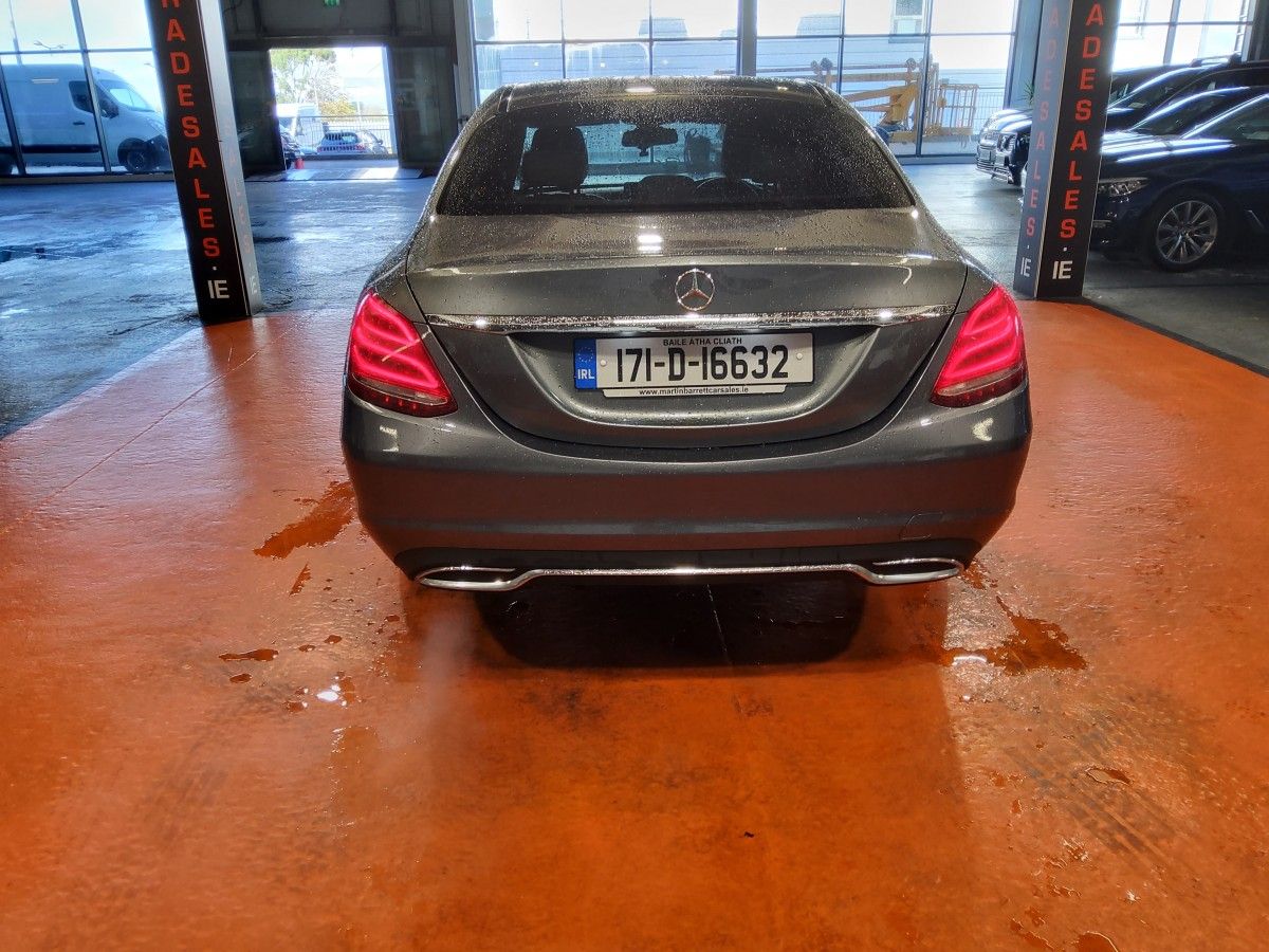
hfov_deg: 67.3
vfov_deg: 53.1
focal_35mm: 26
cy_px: 476
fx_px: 953
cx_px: 634
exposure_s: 1/100
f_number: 2
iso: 160
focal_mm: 3.08
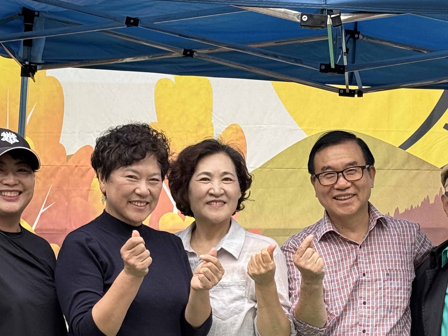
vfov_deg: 11.5
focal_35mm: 128
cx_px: 197
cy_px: 338
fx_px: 1657
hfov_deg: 15.4
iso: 64
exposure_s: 1/783
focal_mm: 6.76
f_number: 1.78
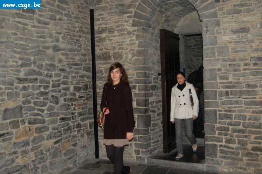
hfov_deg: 43.7
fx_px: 327
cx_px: 131
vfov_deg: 29.7
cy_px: 87
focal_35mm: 45
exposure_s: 1/60
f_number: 4.2
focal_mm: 30
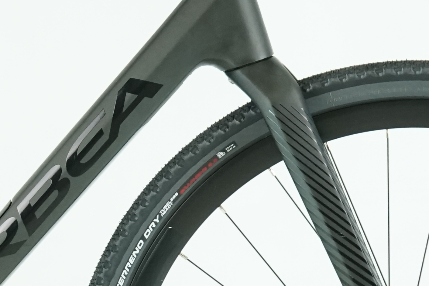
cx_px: -94
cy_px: 177
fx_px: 3038
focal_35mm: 255
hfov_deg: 8.0
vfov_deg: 5.4
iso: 1600
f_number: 5
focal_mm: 60
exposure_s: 1/200
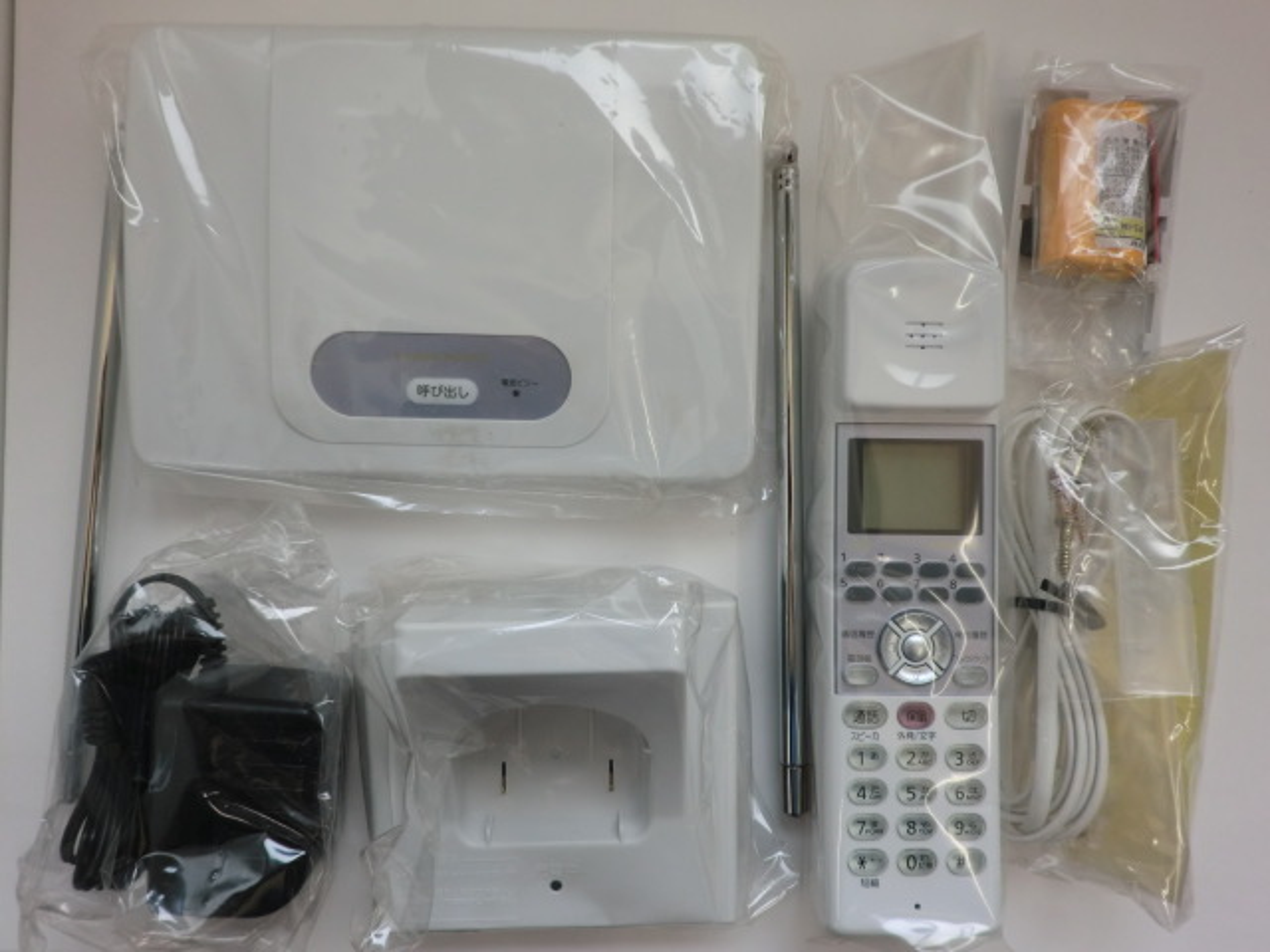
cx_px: 635
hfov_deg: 67.3
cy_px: 476
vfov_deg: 53.1
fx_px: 954
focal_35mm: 26
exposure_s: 1/60
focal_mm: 4.7
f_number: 2.8
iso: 50
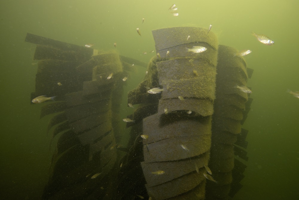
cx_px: 150
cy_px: 100
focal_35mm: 16
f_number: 10
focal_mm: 16
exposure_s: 1/125
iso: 500
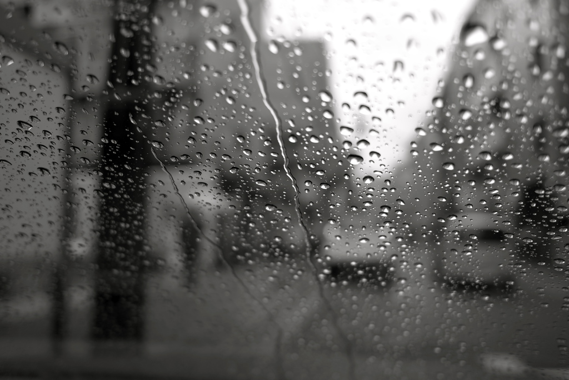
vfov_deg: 36.9
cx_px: 284
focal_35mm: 36
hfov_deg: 53.1
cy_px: 190
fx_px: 569
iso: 100
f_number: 2.8
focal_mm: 24
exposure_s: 1/200
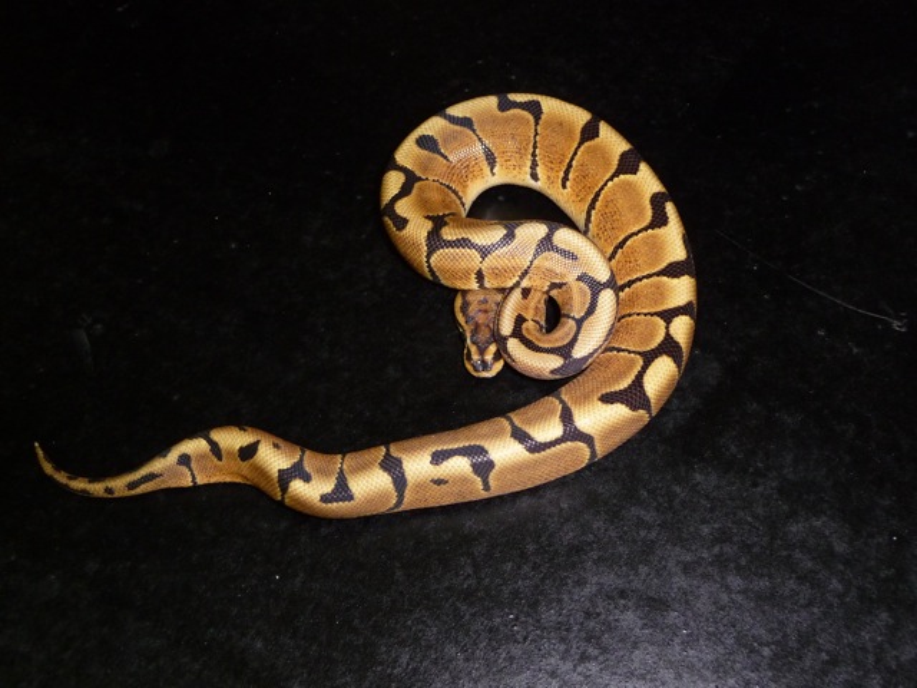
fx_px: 1007
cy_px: 344
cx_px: 458
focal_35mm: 38
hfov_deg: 49.0
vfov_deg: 37.7
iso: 320
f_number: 3.8
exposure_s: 1/30
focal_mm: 6.3
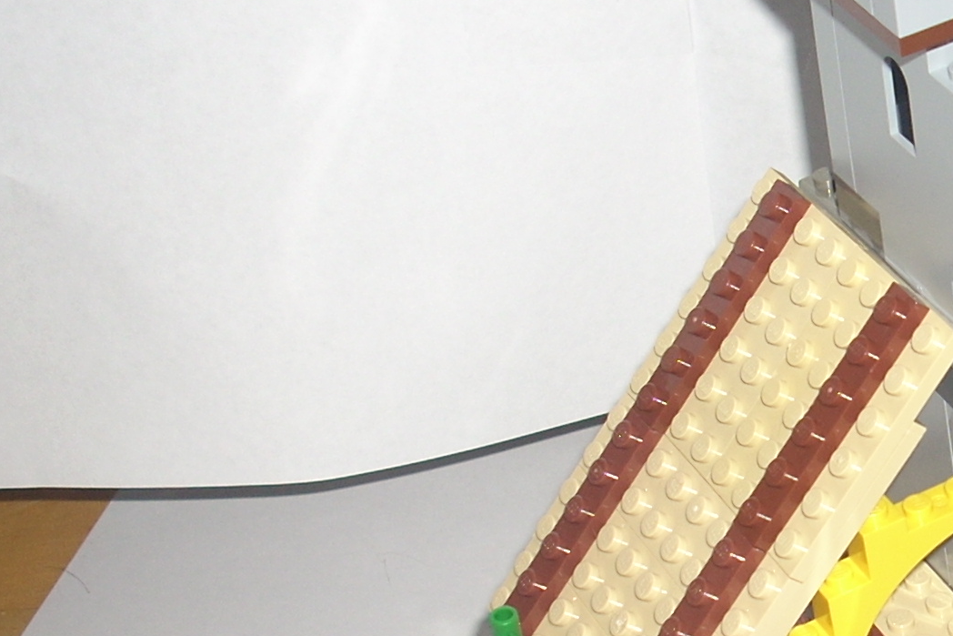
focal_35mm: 94
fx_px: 2489
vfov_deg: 14.6
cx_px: 998
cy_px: 358
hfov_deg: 20.8
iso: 64
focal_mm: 6.2
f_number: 2.8
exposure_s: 1/60
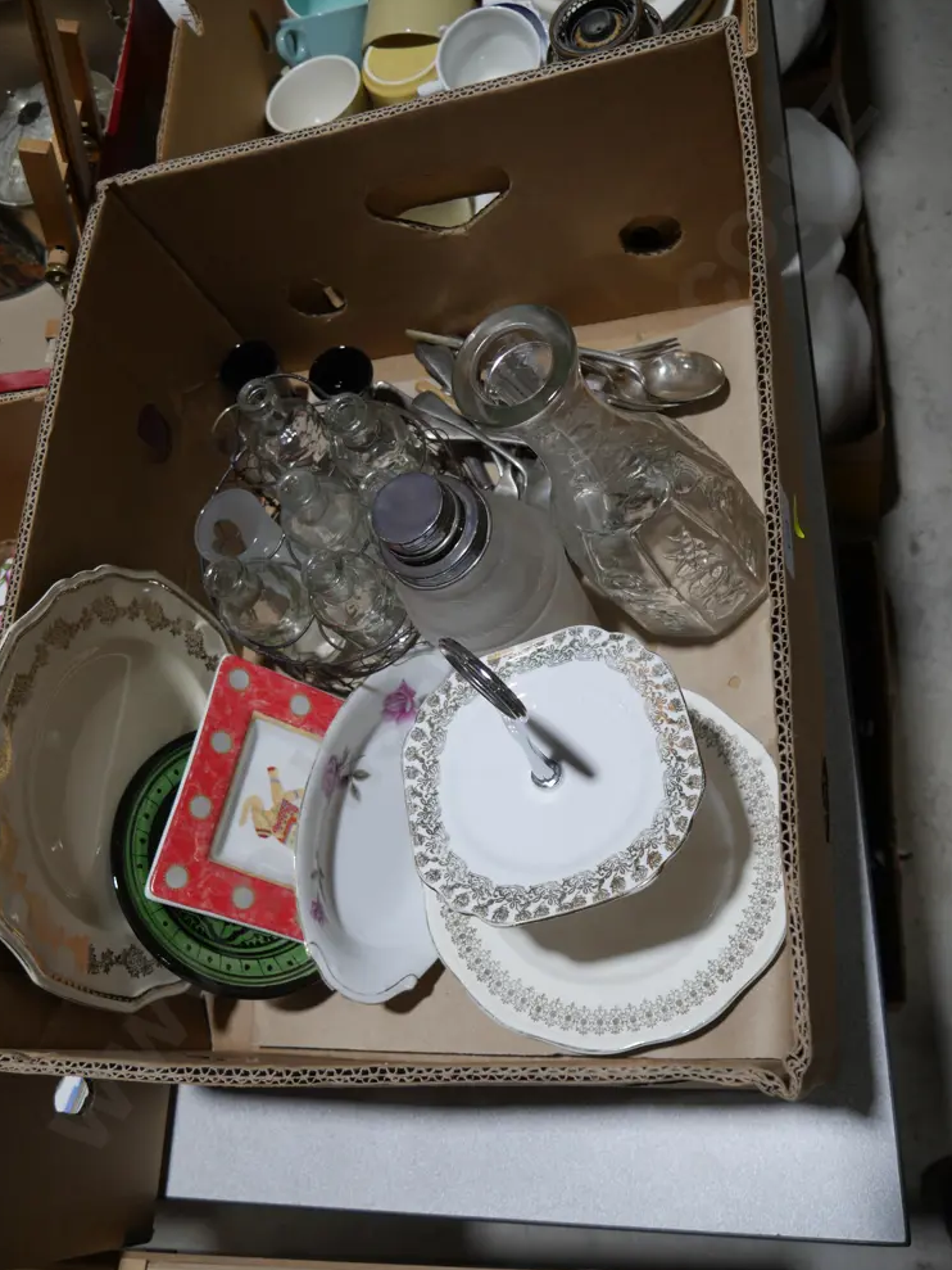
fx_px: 1063
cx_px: 461
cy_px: 620
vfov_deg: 61.6
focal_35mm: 29
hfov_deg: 48.2
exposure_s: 1/125
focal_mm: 14
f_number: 4
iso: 200
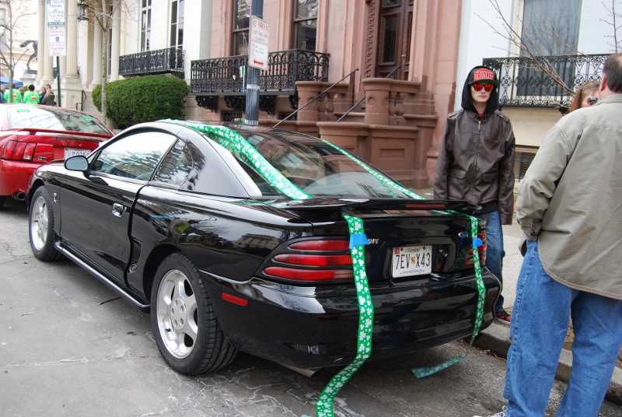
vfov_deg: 38.5
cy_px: 208
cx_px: 311
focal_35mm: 34
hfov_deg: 55.0
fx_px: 597
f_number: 6.3
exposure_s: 1/160
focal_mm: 23
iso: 200
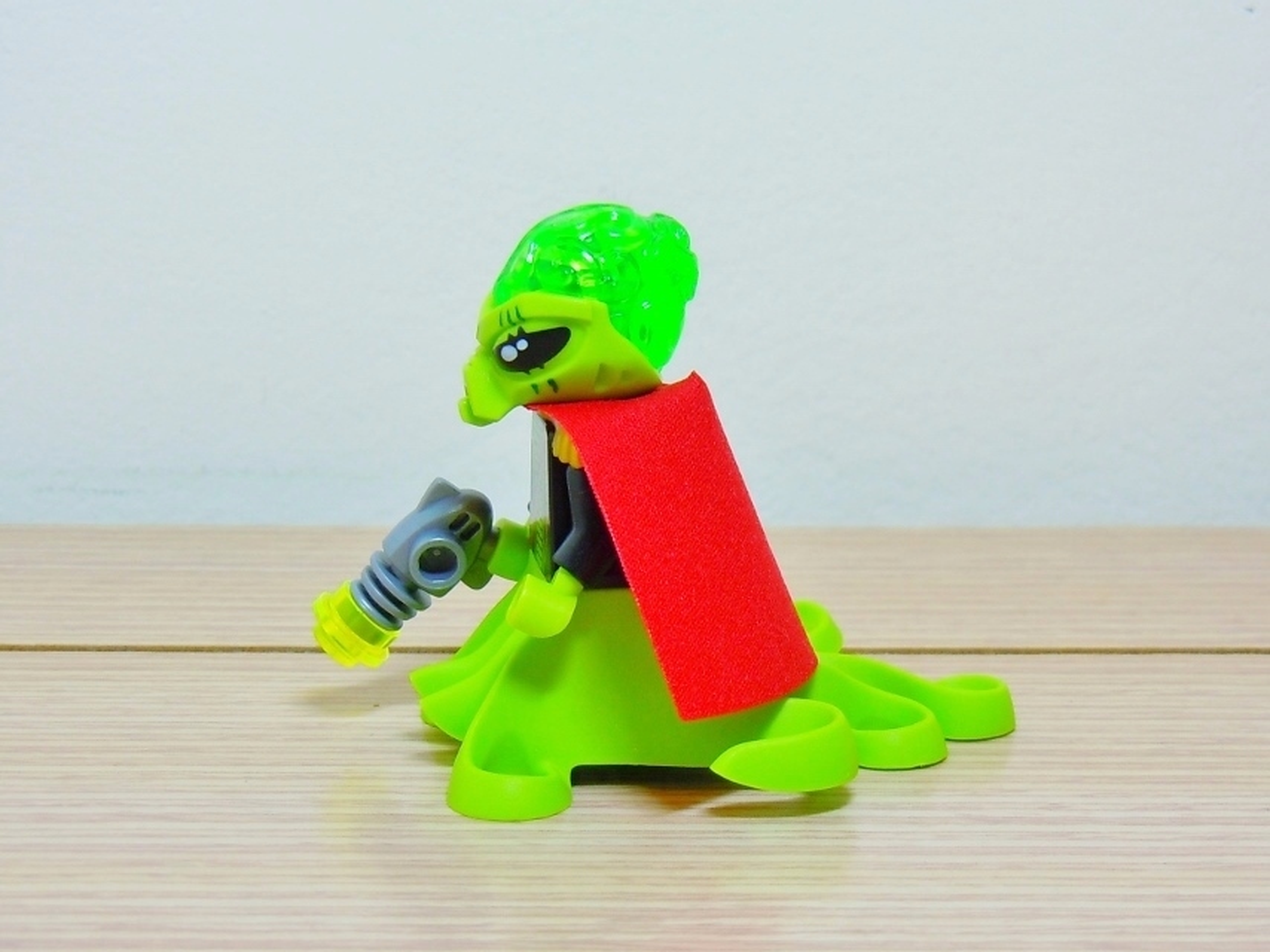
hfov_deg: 28.6
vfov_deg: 21.6
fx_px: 2494
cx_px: 635
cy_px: 476
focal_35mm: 68
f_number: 4.1
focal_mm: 12.2
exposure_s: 1/10
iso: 100
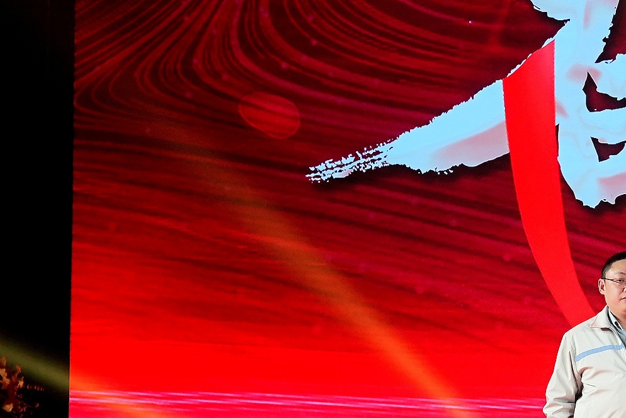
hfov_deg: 13.9
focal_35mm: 131
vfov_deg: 10.4
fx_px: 2278
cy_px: 399
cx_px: 1141
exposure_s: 1/80
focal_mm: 31
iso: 800
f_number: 6.3
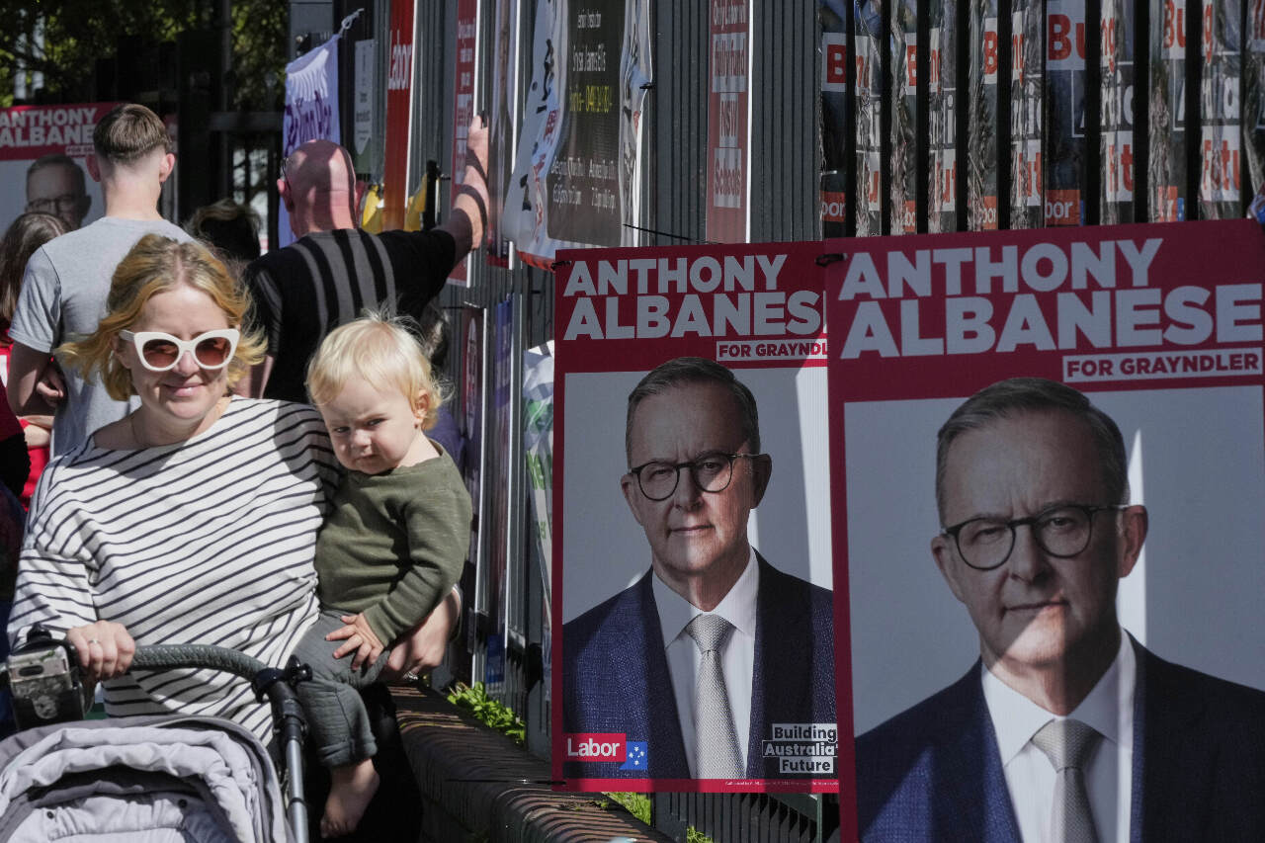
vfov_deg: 5.5
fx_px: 8783
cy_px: 422
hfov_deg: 8.2
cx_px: 632
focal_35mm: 250
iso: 800
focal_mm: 250
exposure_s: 1/500
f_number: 20
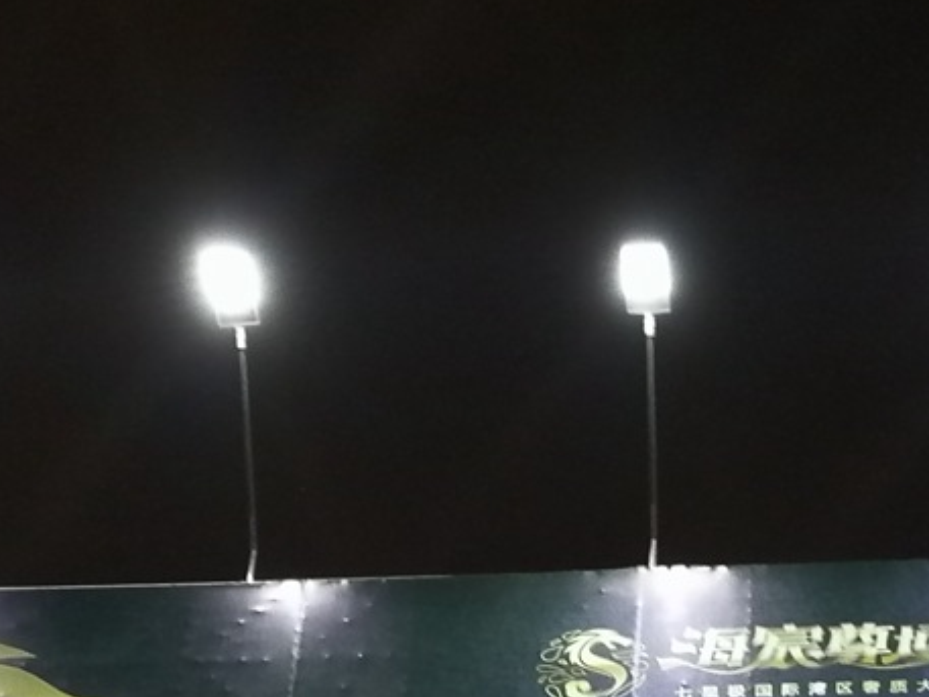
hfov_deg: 15.6
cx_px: 569
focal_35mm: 126
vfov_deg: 11.6
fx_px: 3382
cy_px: 817
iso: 1000
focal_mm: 3.95
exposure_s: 1/17.1
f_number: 2.2
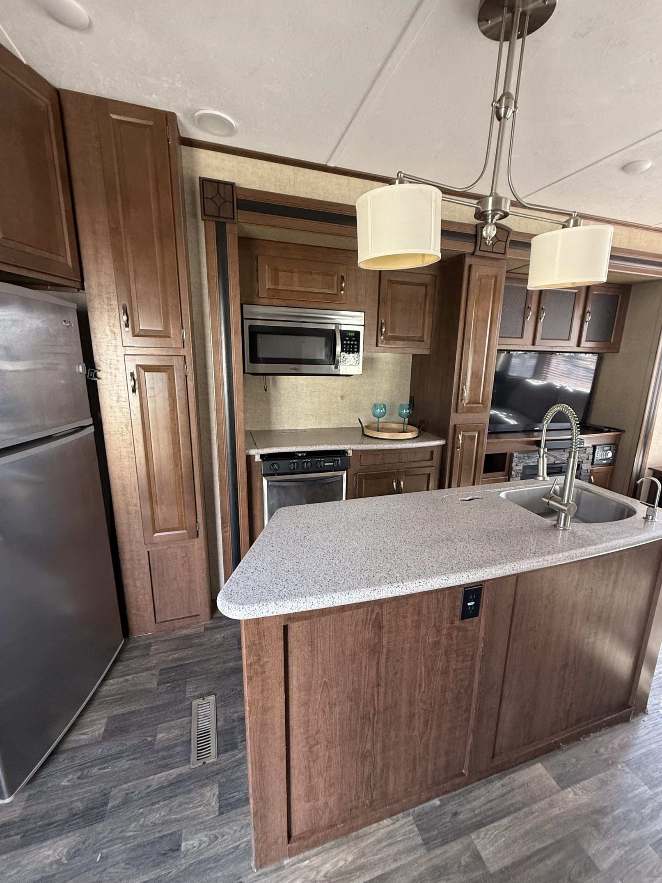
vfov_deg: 98.2
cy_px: 448
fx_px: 382
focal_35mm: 15
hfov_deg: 81.7
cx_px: 348
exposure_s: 1/60
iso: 400
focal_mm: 2.22
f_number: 2.2
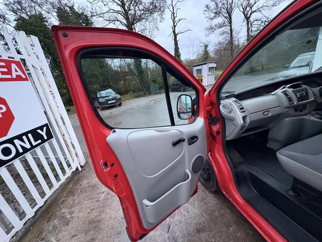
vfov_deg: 85.7
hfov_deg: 102.1
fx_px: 130
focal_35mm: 14
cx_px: 161
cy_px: 121
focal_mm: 2.22
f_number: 2.2
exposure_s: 1/40
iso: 1000
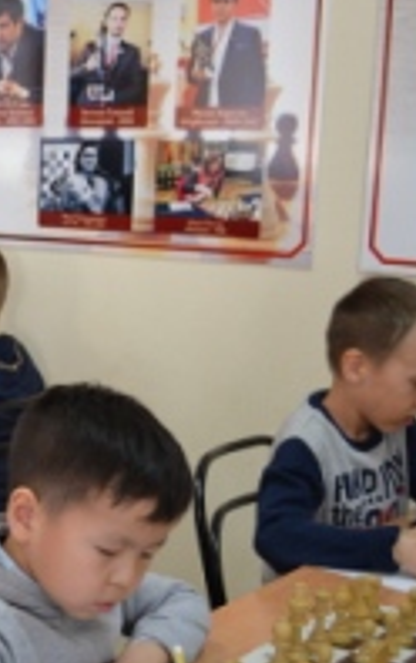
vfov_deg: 27.0
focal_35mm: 76
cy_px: 424
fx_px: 1377
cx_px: -218
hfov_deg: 15.7
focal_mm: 22
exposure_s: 1/30
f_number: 4
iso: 400
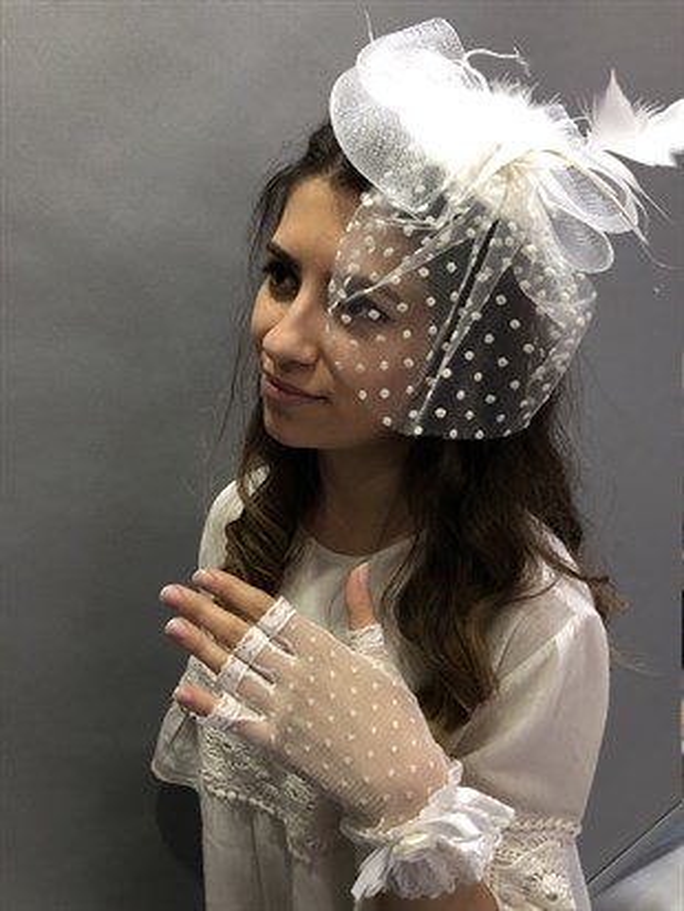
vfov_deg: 63.4
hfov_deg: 49.8
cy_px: 456
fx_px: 737
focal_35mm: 28
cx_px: 342
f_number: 1.8
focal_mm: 3.99
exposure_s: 1/15
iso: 80
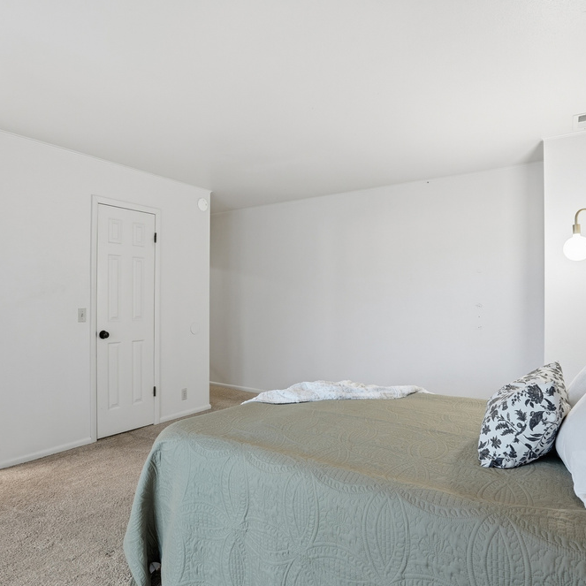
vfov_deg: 72.1
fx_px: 402
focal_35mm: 21
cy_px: 301
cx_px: 273
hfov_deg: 72.1
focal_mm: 16
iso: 250
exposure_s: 1/25
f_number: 9
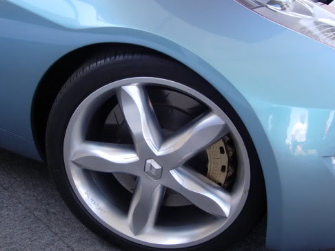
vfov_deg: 18.4
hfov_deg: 24.4
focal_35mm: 80
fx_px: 775
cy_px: 105
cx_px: 187
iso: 64
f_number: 2.8
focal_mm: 7.8
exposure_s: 1/95.8
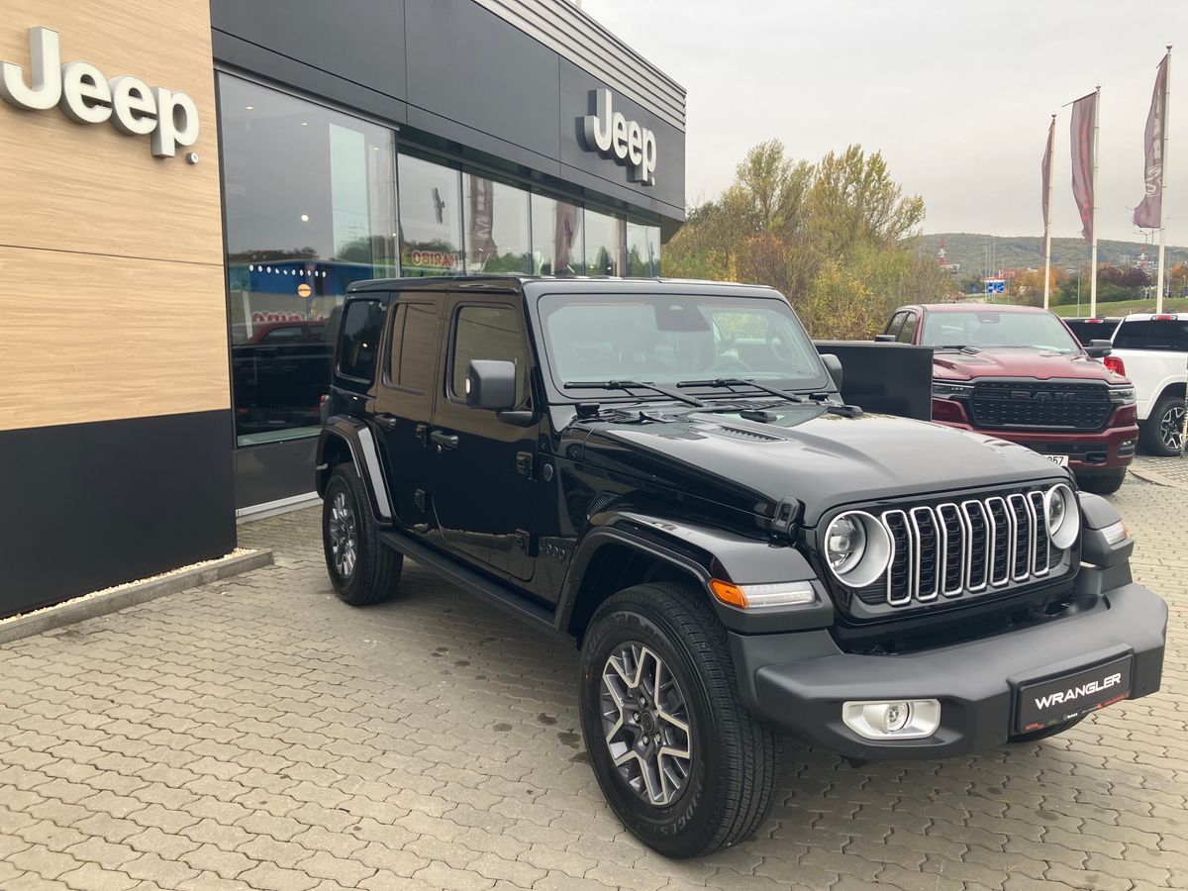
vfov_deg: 49.7
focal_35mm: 28
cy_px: 446
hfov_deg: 63.4
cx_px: 594
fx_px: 961
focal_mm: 3.99
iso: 25
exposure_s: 1/125
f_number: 1.8
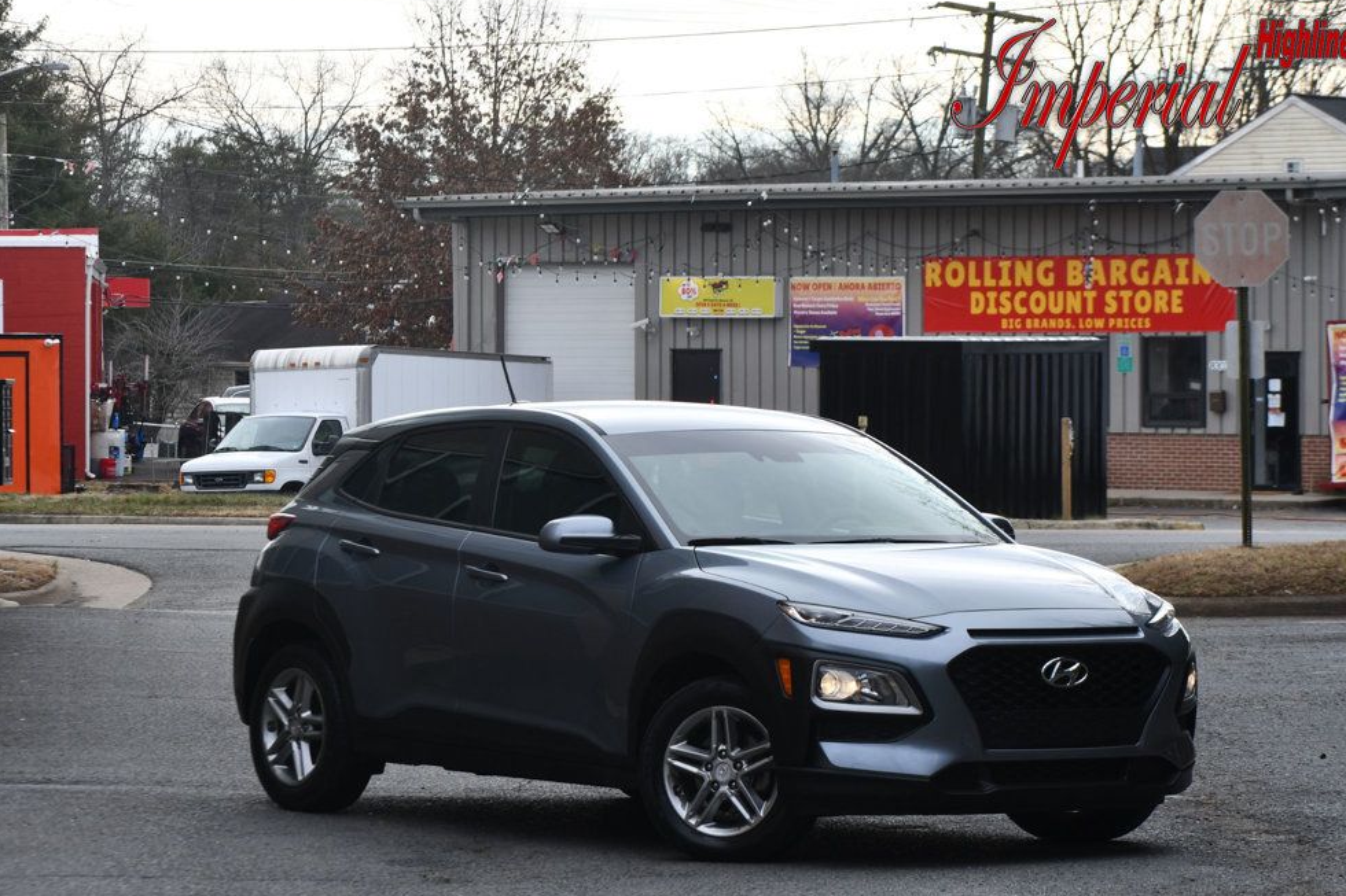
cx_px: 698
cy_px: 447
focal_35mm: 141
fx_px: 5271
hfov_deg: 14.6
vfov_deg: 9.7
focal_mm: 90
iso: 200
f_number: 8
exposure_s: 1/250
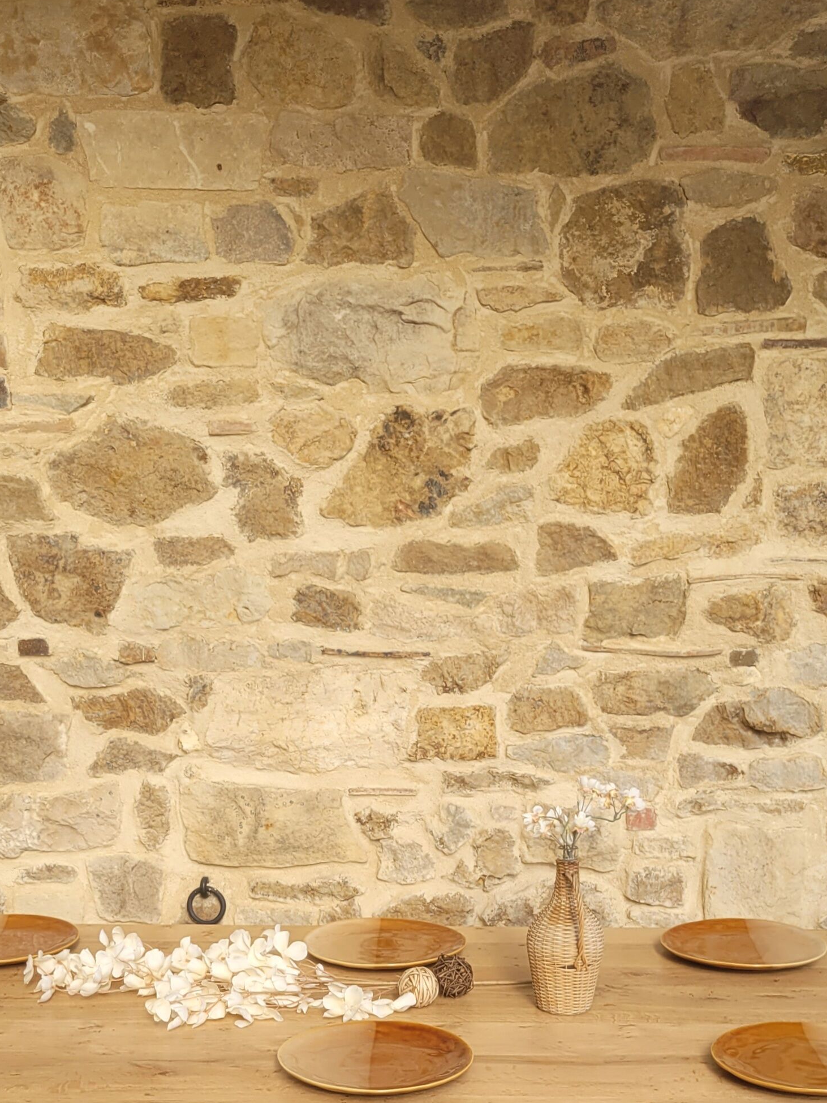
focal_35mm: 48
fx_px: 1529
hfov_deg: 30.2
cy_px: 958
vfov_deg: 37.5
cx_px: 354
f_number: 1.8
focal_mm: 5.4
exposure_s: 1/667
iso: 40
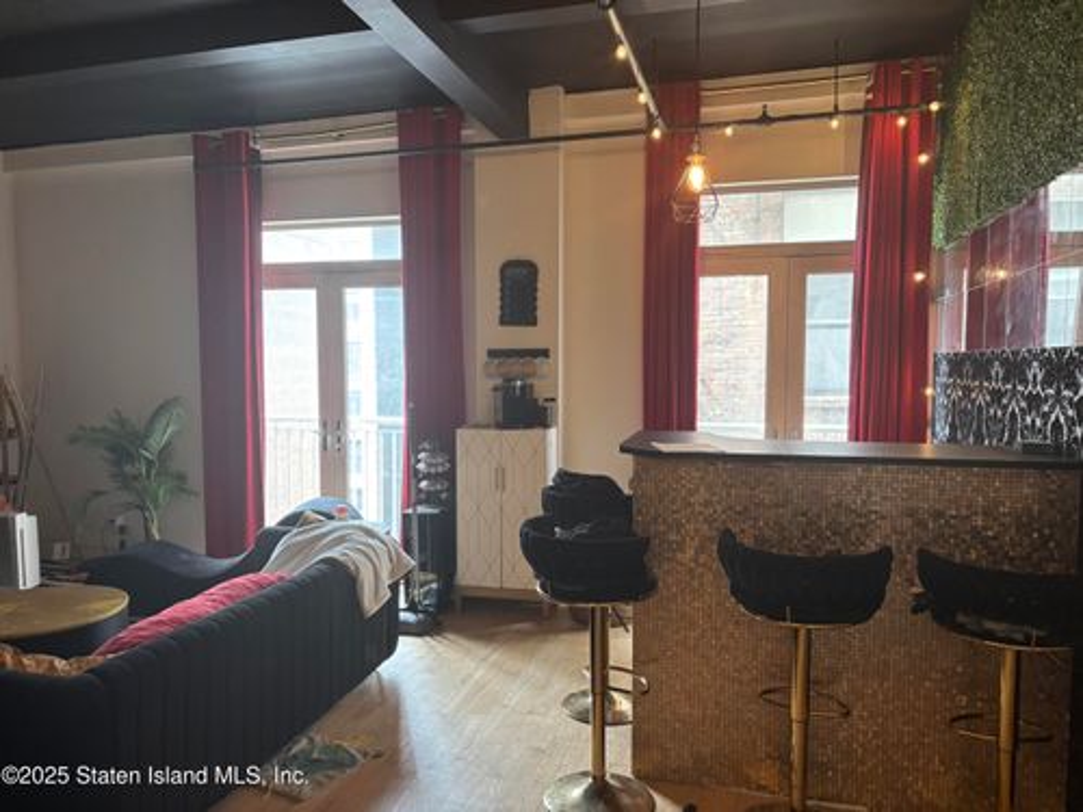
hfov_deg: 67.3
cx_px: 542
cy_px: 406
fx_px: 813
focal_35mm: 26
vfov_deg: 53.1
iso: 160
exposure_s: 1/60
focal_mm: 5.96
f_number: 1.6
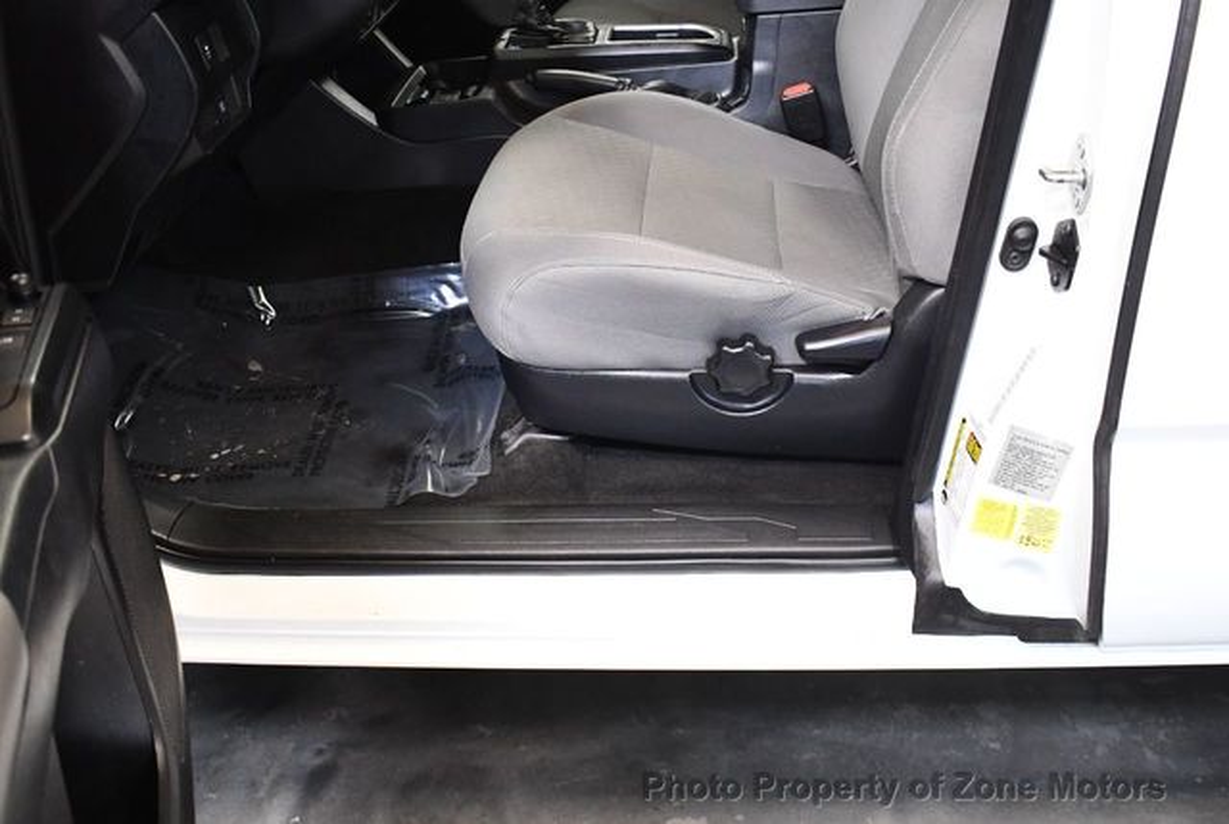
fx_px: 1231
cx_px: 614
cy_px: 412
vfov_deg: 37.0
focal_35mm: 36
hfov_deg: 53.1
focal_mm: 18
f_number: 3.5
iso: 2800
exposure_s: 1/125
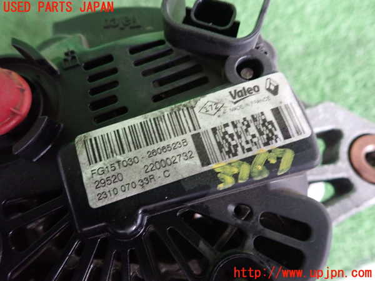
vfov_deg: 54.9
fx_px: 271
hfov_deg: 69.4
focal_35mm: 25
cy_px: 140
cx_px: 188
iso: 800
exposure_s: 1/25
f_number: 2
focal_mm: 4.5
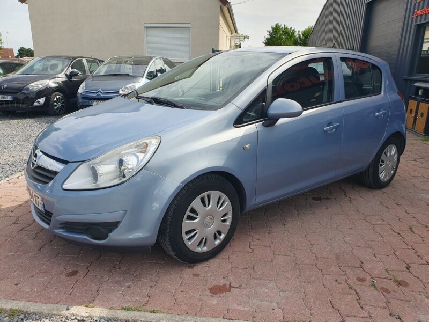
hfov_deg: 67.3
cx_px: 214
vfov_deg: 53.1
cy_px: 161
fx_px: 322
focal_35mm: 26
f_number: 2.4
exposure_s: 1/1036
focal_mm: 4.32
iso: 50
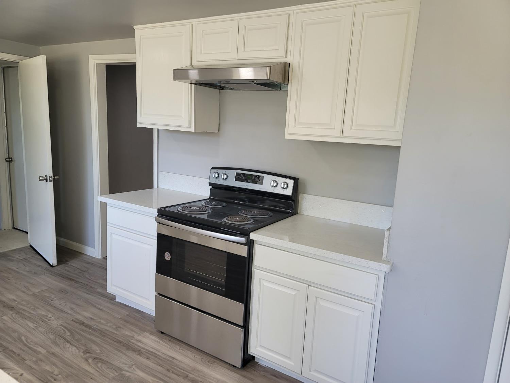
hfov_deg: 69.4
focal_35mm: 25
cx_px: 255
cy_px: 192
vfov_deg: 54.9
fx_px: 368
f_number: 1.8
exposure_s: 1/120
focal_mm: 7
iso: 80
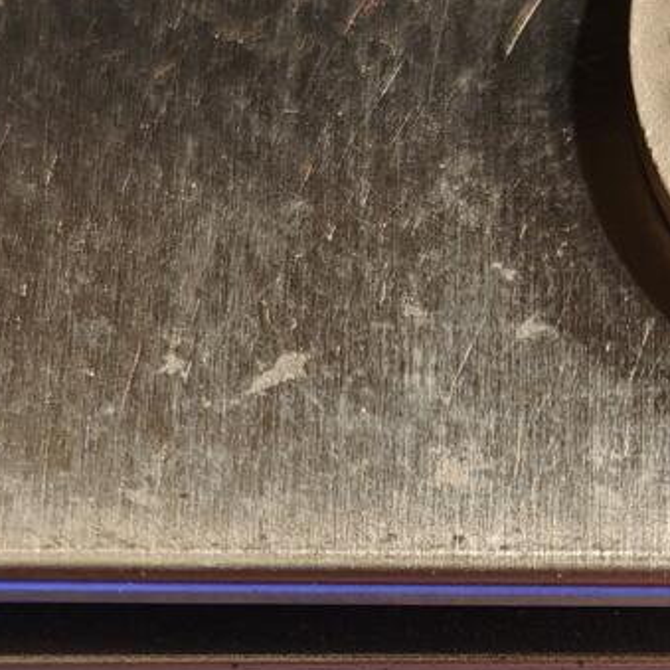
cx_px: 457
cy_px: 656
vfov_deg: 15.8
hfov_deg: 16.1
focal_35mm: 108
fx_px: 2365
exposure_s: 1/178
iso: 250
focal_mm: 6.06
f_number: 1.6
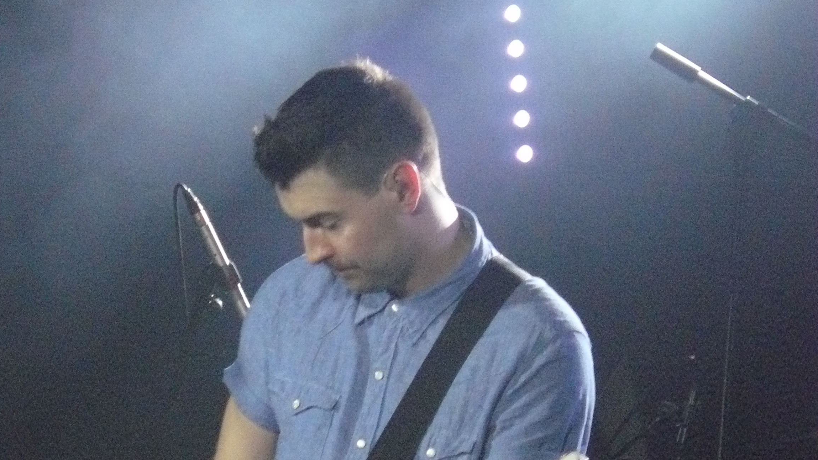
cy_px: 301
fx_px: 7961
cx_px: 409
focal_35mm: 367
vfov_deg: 3.3
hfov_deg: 5.9
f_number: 3.3
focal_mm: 41.9
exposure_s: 1/40
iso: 800
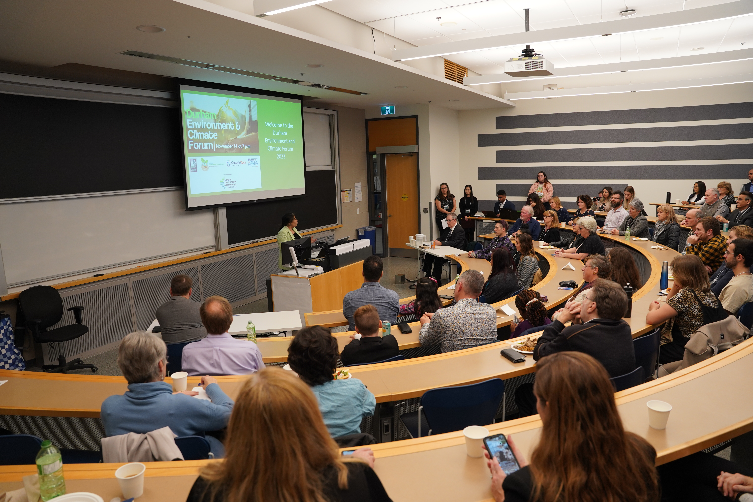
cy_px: 251
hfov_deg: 73.7
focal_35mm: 24
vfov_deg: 53.1
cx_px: 376
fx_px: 502
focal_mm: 24
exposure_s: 1/160
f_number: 4
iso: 1000
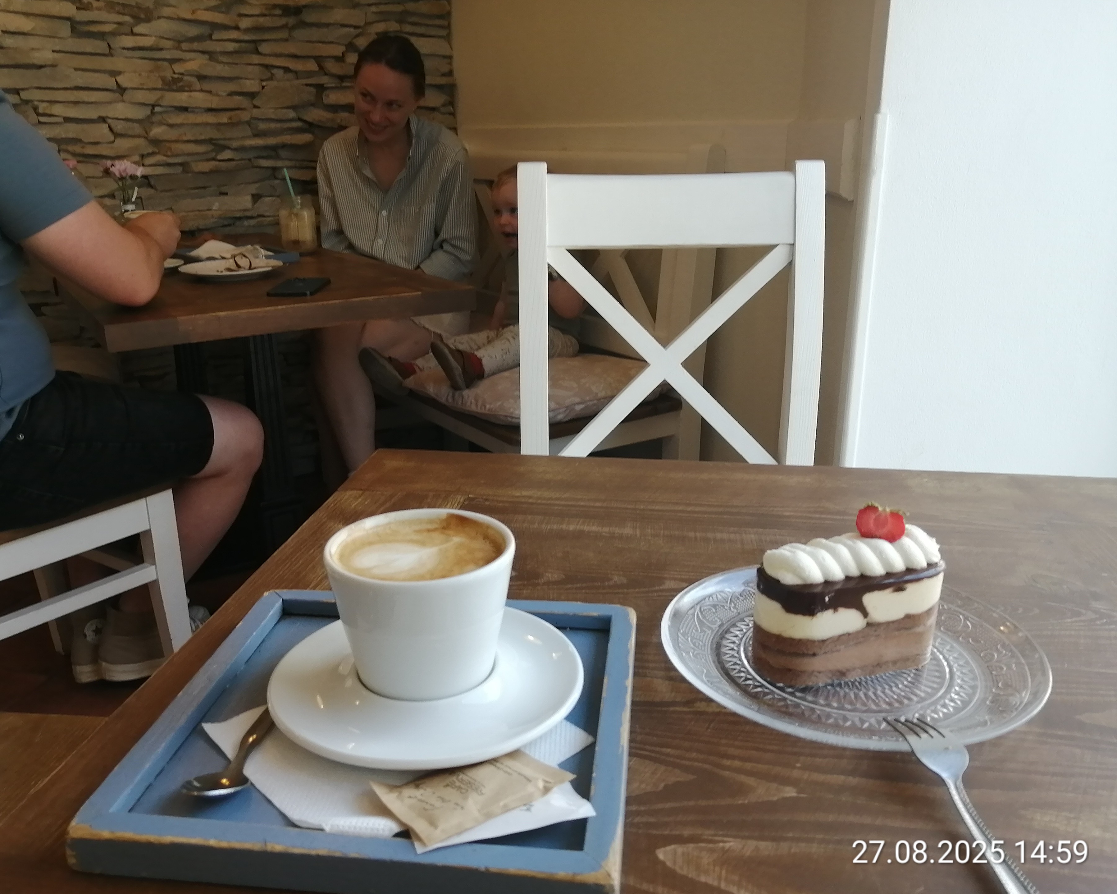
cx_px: 522
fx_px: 926
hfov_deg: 62.1
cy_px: 457
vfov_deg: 51.5
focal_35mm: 28
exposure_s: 1/102
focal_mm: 3.62
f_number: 1.8
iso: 50
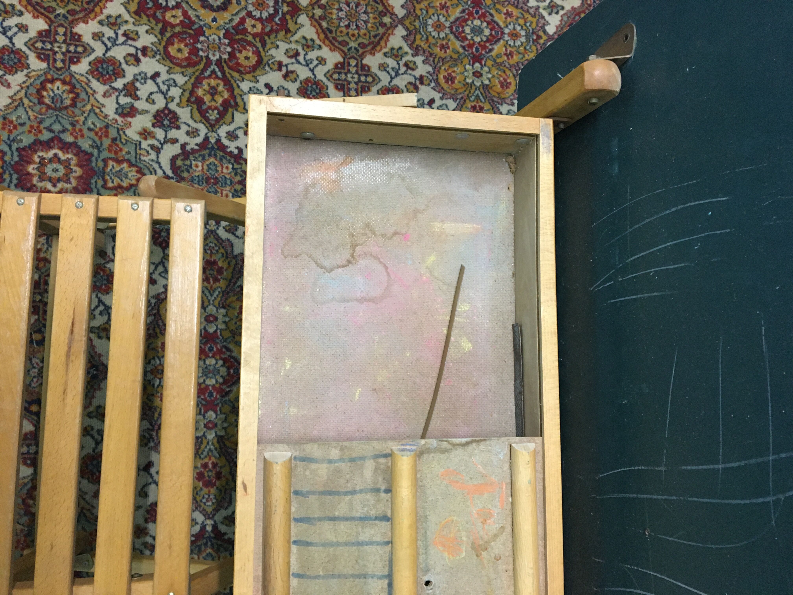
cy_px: 298
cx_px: 396
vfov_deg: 48.2
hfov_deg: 61.7
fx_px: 664
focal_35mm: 29
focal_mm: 4.15
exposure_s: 1/33
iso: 200
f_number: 2.2
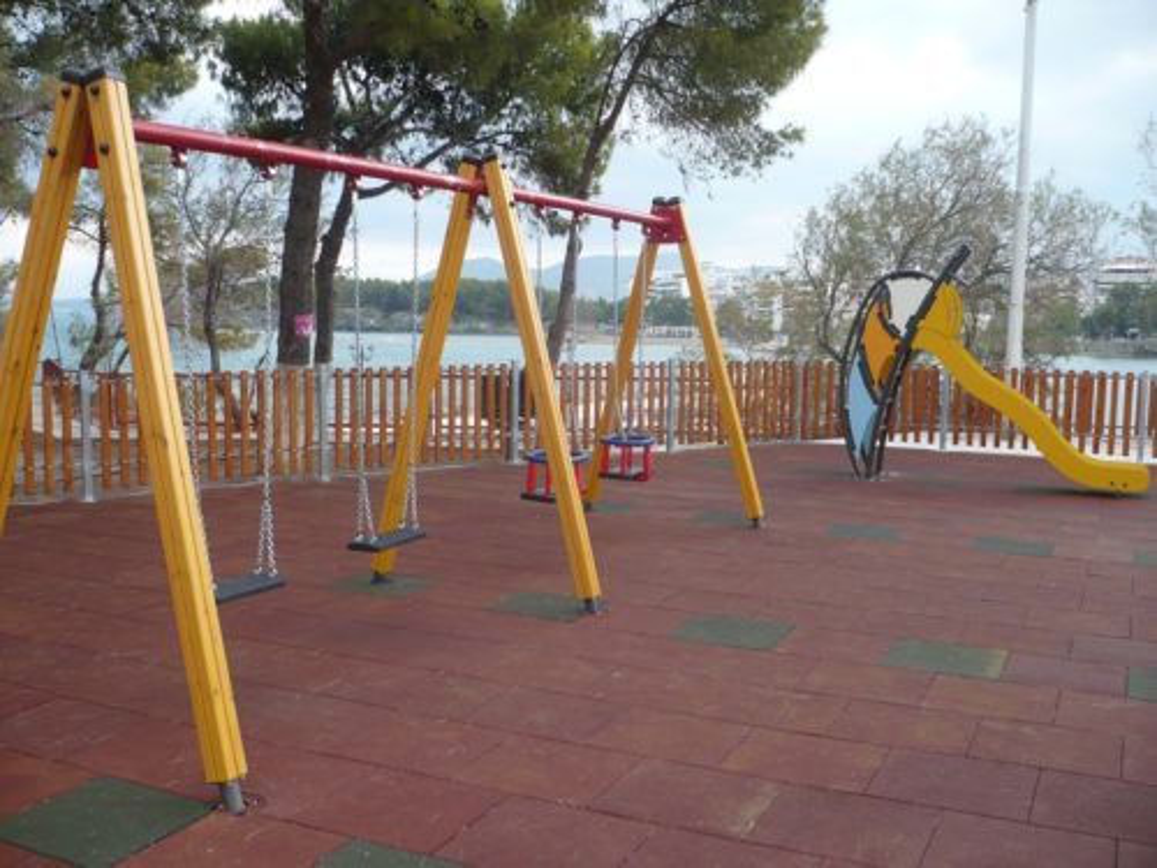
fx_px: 1170
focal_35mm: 35
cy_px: 434
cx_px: 578
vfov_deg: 40.7
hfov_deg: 52.6
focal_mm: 5.8
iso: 100
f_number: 2.8
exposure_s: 1/400
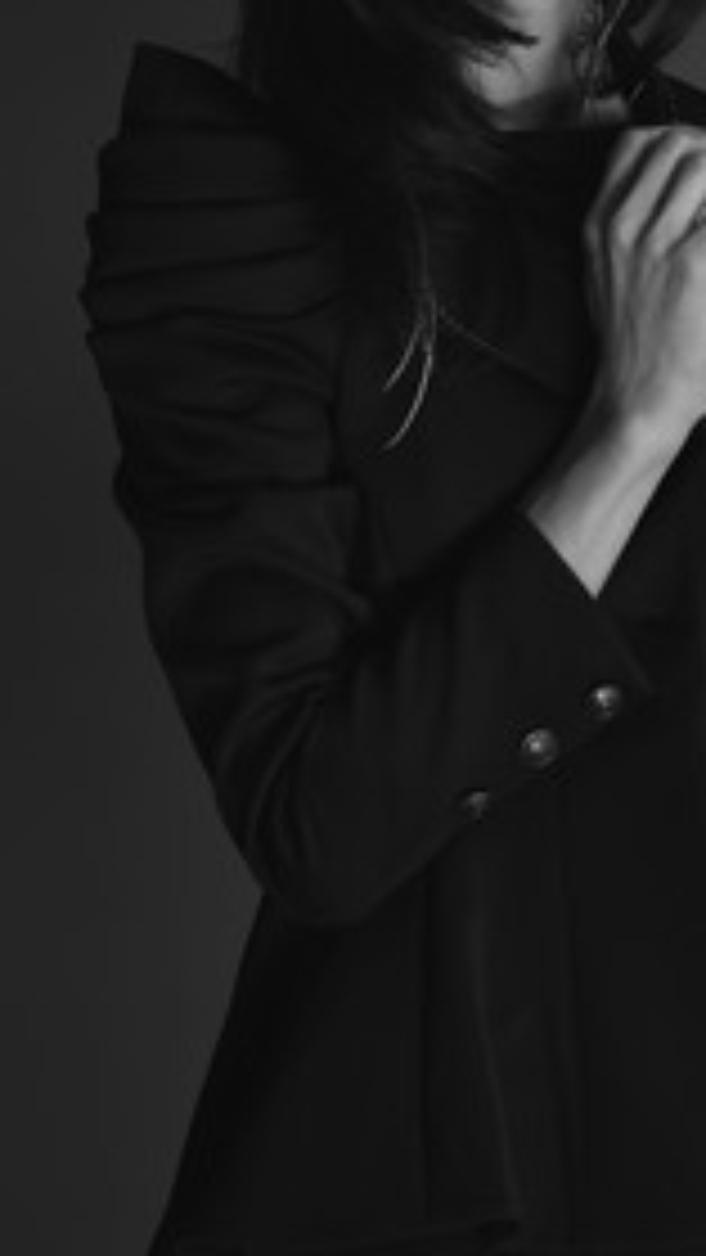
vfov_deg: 7.6
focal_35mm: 284
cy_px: 360
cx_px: 495
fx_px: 9449
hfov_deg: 4.3
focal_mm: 112
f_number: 8
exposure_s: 1/125
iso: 100
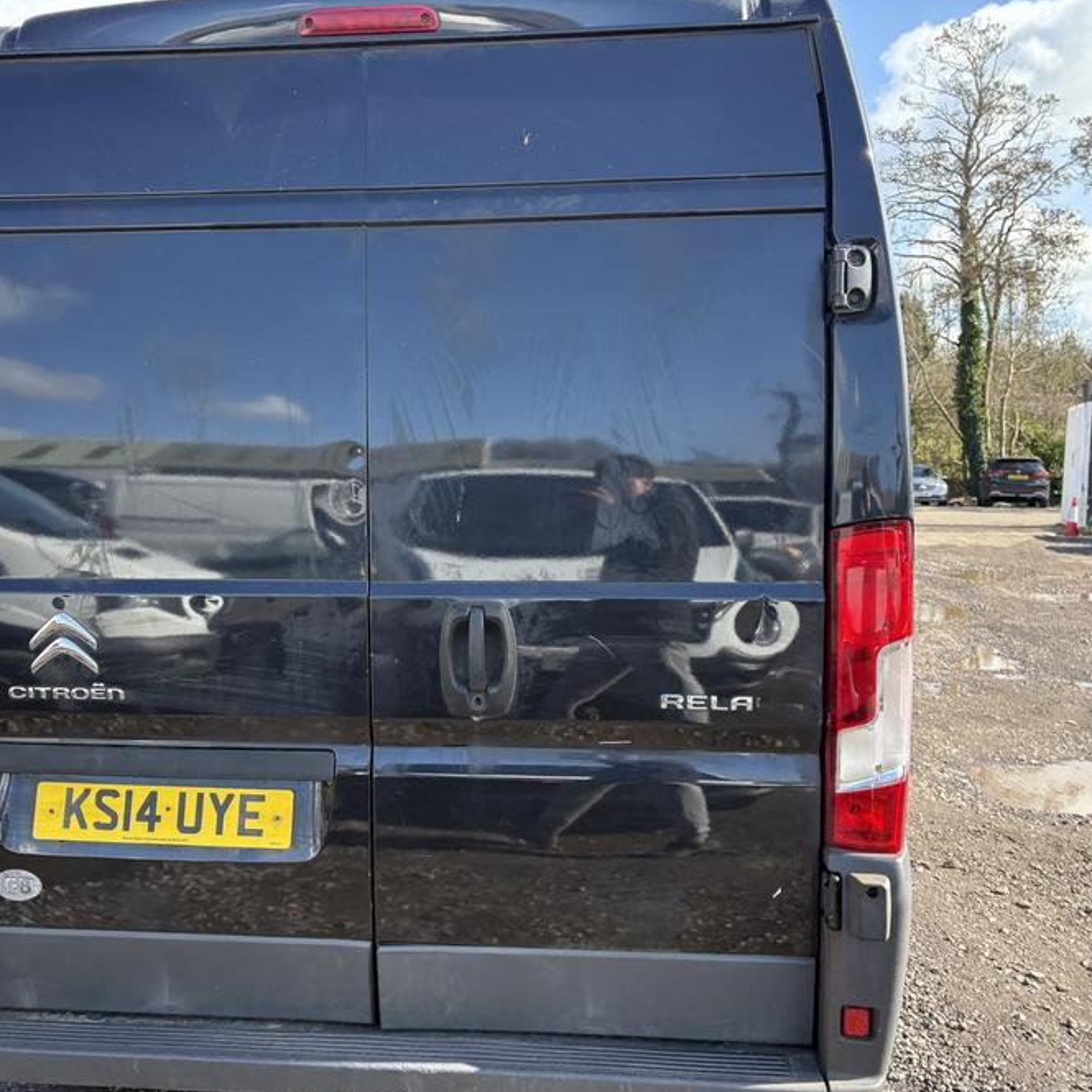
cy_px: 549
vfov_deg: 52.5
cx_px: 460
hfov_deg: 52.3
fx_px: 1106
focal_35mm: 31
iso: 64
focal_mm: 5.96
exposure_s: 1/701
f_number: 1.6
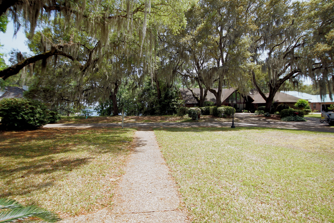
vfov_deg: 67.4
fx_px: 167
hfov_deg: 90.0
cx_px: 167
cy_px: 112
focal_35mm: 18
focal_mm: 12
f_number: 4.5
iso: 100
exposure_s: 1/160
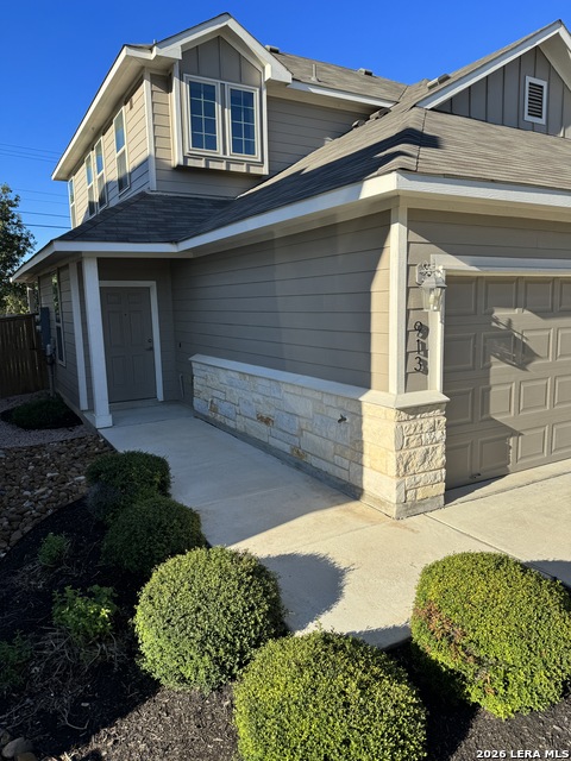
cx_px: 286
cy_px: 380
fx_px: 528
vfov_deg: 71.6
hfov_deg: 56.8
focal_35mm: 24
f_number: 1.78
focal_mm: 6.86
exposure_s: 1/2959
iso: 80
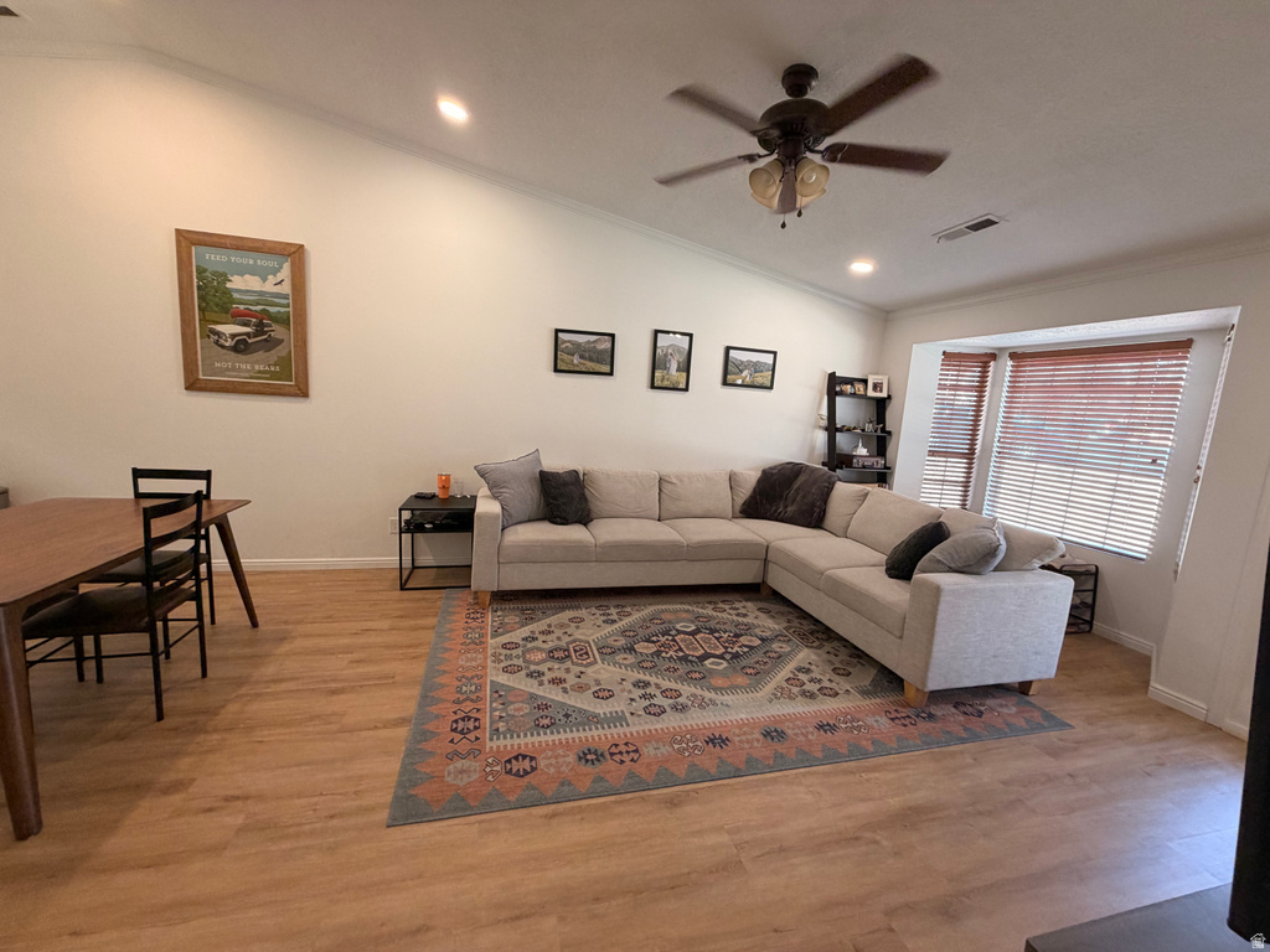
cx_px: 635
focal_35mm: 14
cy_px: 476
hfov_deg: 102.1
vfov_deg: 85.7
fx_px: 514
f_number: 2.2
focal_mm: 2.22
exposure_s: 1/60
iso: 160
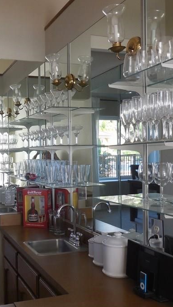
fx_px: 334
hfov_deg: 28.6
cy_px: 158
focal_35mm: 41
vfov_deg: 49.4
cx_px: 42
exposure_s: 1/50
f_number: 3.1
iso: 125
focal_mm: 4.5
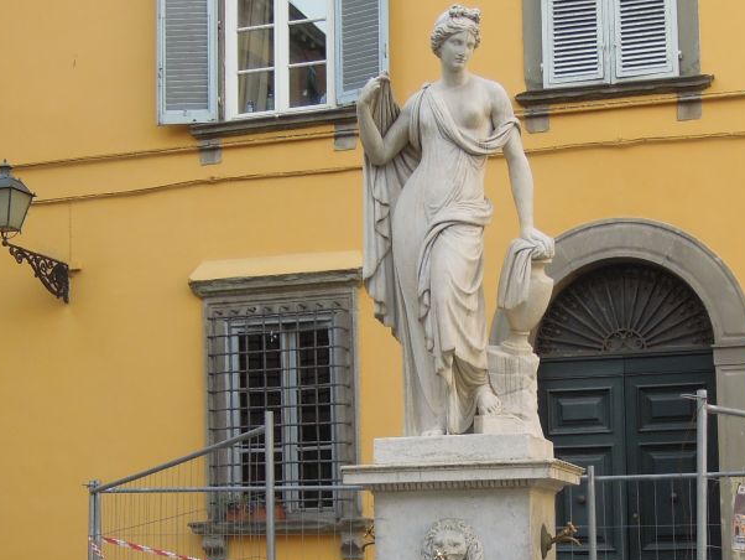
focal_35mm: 68
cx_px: 444
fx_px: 1464
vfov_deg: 21.3
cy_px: 456
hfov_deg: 28.5
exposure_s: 1/250
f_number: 3.3
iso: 160
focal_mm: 7.2
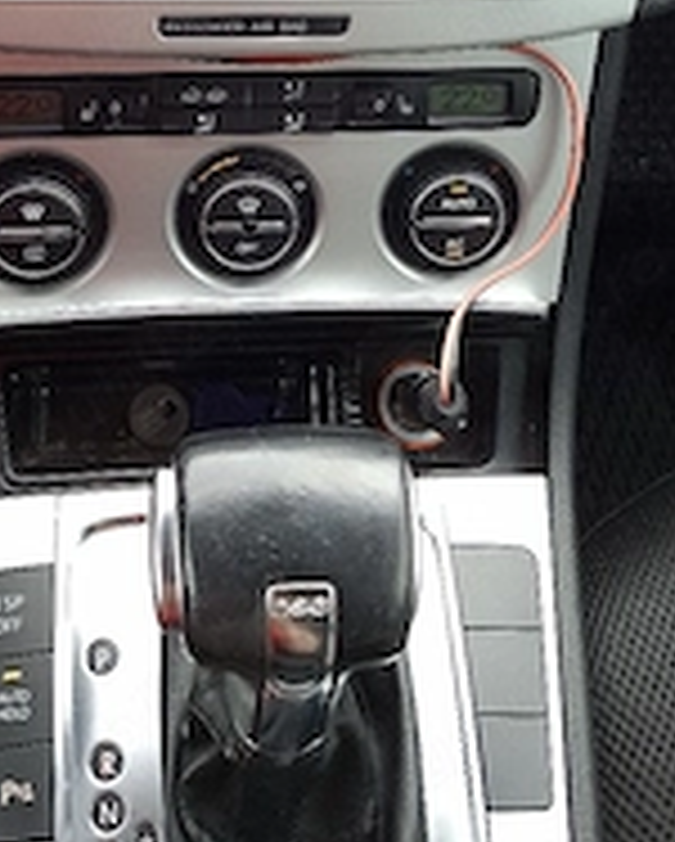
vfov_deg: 35.9
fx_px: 1197
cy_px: 54
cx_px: 261
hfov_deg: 31.4
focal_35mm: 48
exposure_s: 1/100
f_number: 1.8
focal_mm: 5.54
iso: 80
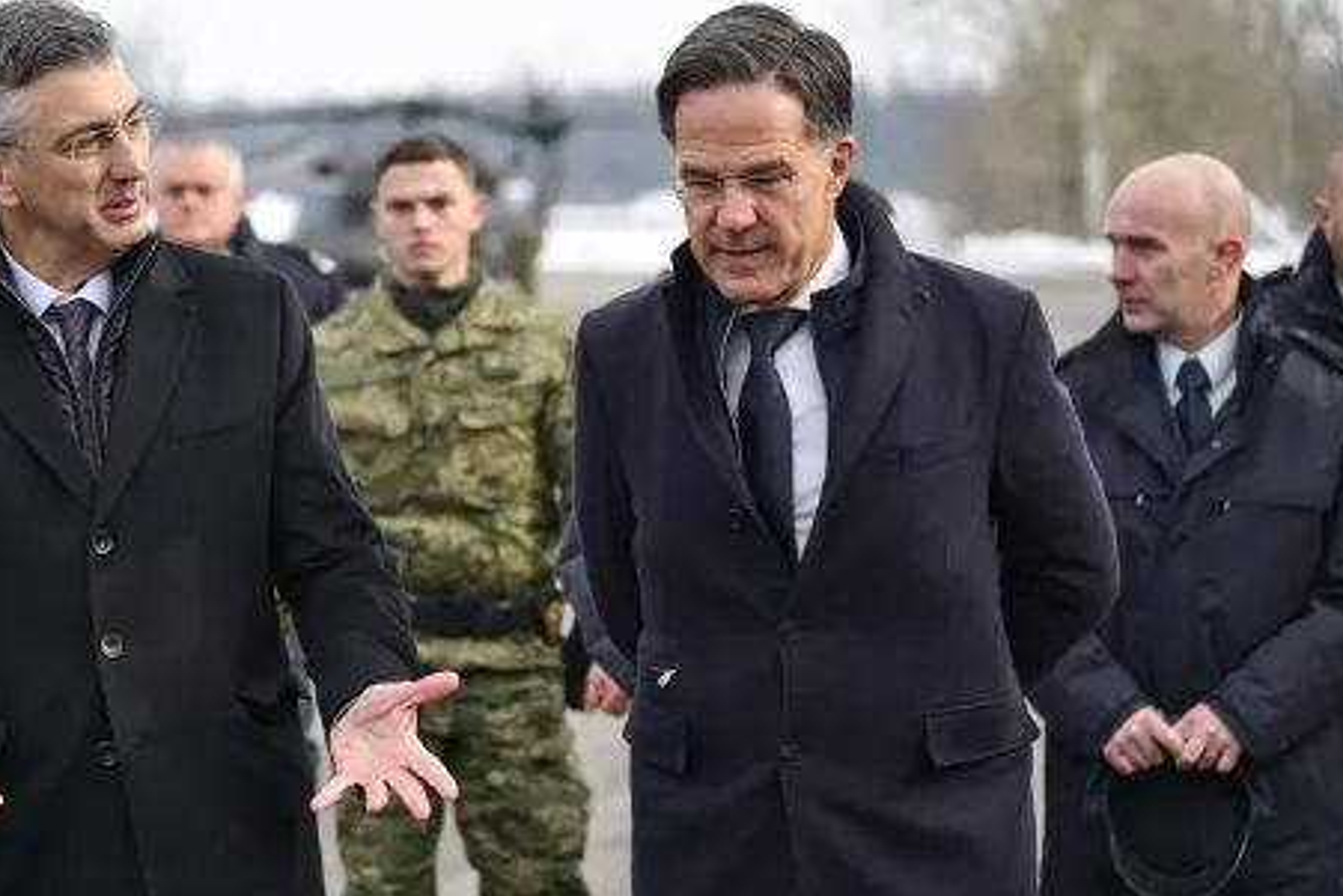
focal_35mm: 118
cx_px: 360
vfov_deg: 11.6
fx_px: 4403
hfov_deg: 17.3
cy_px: 513
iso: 200
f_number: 2.8
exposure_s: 1/1250
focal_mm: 70
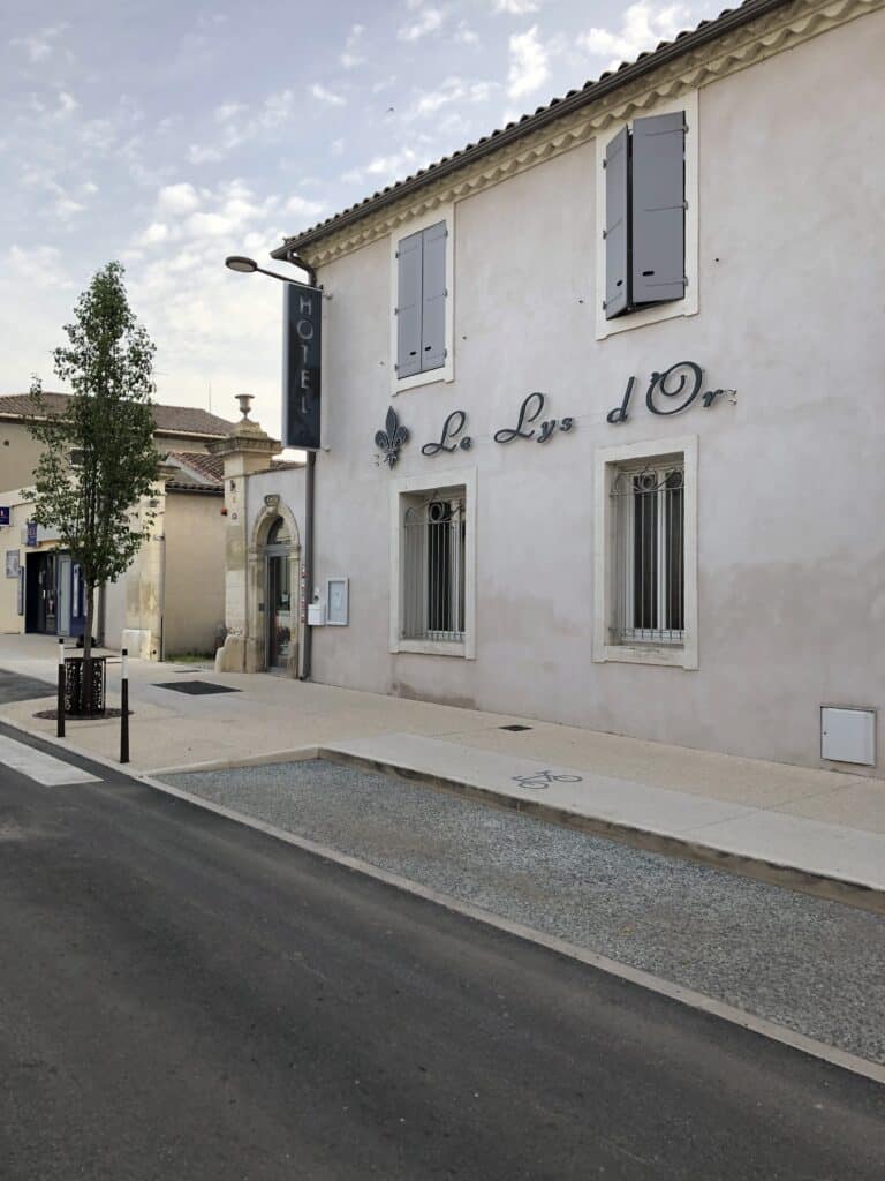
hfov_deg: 49.7
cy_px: 590
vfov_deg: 63.4
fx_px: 954
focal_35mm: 28
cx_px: 442
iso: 20
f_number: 1.8
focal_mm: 3.99
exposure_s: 1/324
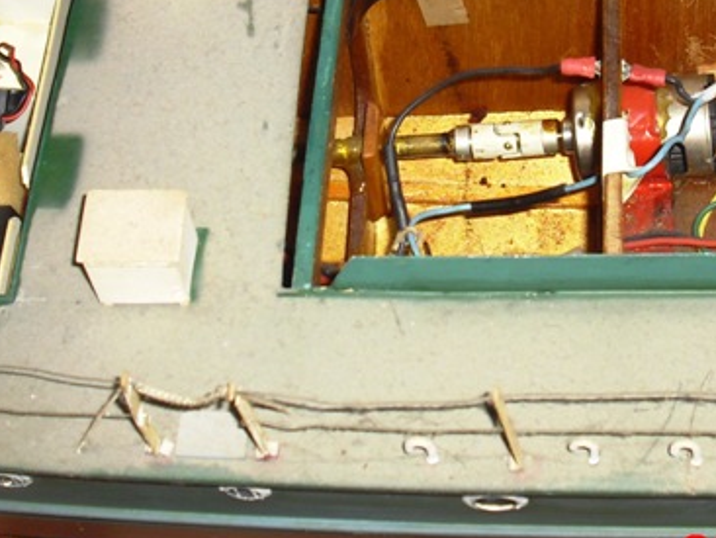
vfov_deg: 17.7
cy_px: 112
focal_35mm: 83
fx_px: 1718
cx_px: 509
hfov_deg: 23.4
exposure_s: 1/60
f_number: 2.8
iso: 100
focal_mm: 6.2
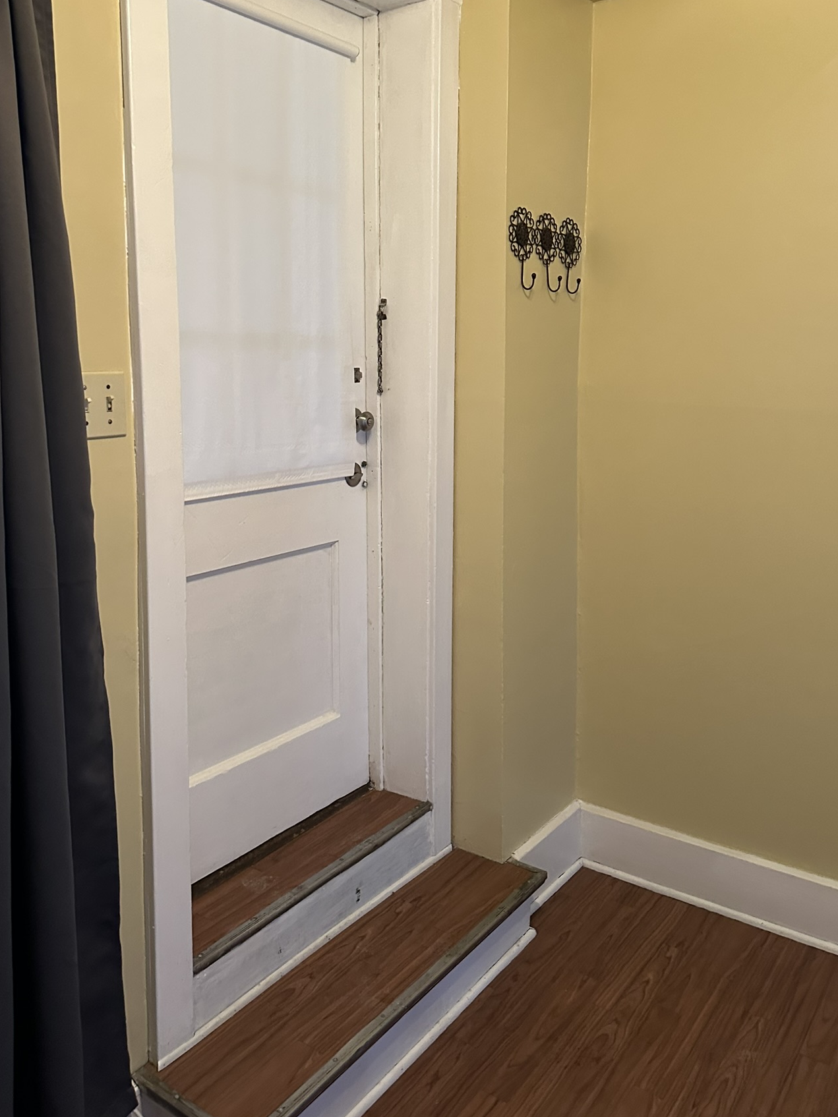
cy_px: 460
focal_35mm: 29
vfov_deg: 61.3
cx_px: 440
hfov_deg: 48.2
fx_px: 936
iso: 640
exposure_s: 1/60
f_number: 1.78
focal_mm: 6.86
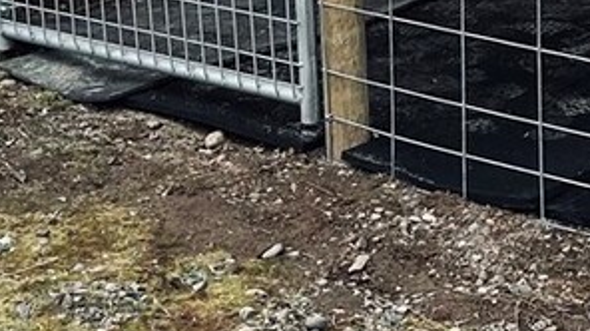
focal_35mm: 138
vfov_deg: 8.5
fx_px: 2157
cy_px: -249
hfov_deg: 15.1
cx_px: 692
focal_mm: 5.7
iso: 50
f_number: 1.5
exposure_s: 1/349
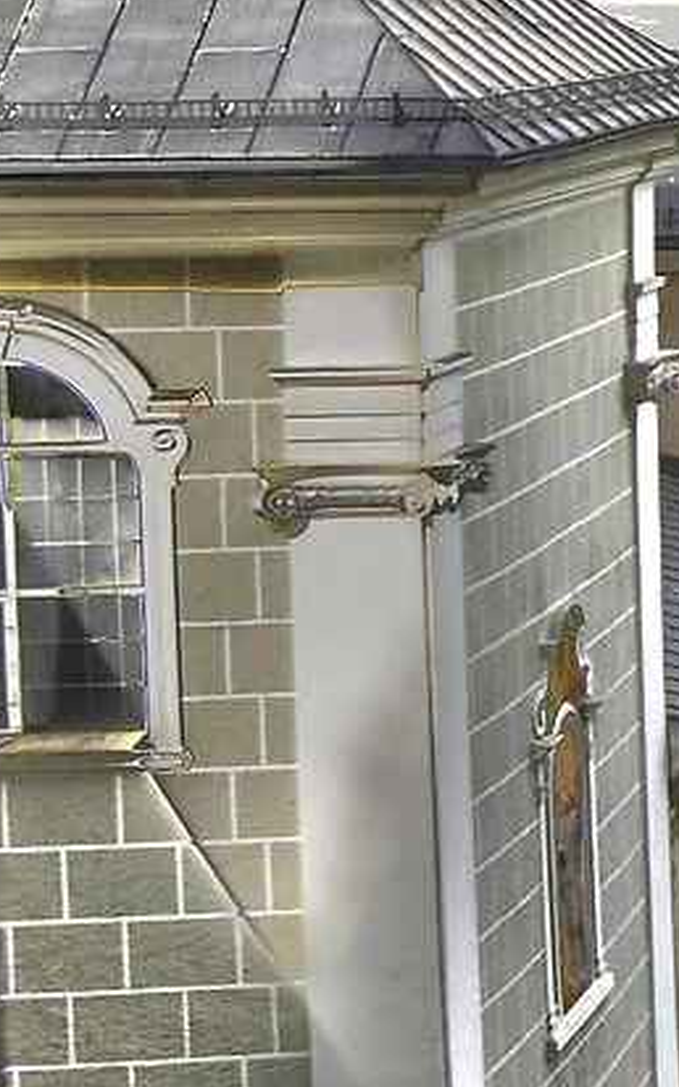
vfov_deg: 16.7
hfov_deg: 7.4
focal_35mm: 124
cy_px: 236
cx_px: 2779
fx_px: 3673
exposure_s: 1/250
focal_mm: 14
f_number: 8
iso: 160
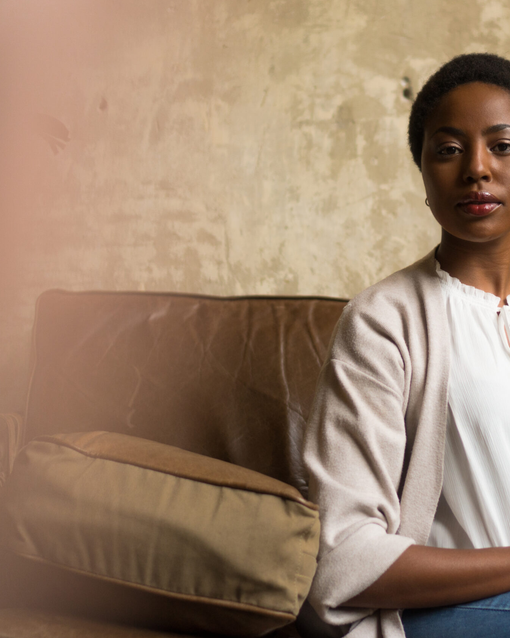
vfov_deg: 25.5
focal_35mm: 75
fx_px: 1409
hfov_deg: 20.1
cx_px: 457
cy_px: 320
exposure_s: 1/320
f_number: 1.8
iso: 320
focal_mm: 35
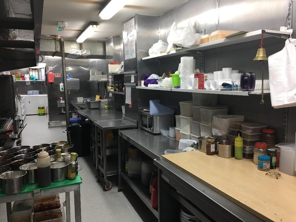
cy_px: 111
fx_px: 248
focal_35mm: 29
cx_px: 148
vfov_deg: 48.2
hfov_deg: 61.7
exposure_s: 1/33
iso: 40
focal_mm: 4.15
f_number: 2.2
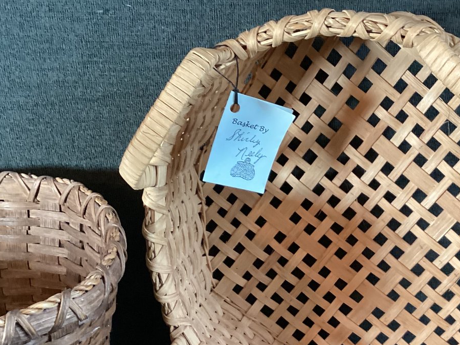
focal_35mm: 52
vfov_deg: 27.5
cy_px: 278
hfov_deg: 36.2
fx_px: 691
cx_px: 326
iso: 320
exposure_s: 1/40
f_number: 2.4
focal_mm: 3.3
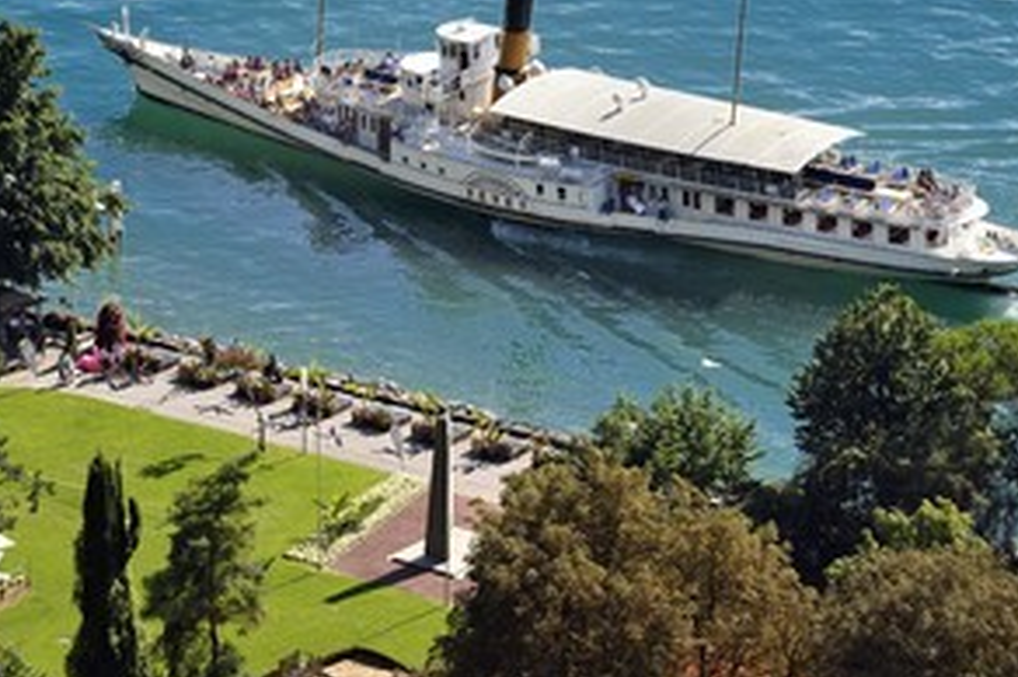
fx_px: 6101
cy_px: 202
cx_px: 429
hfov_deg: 9.5
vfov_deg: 6.3
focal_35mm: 216
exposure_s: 1/320
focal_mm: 150
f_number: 9
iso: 200
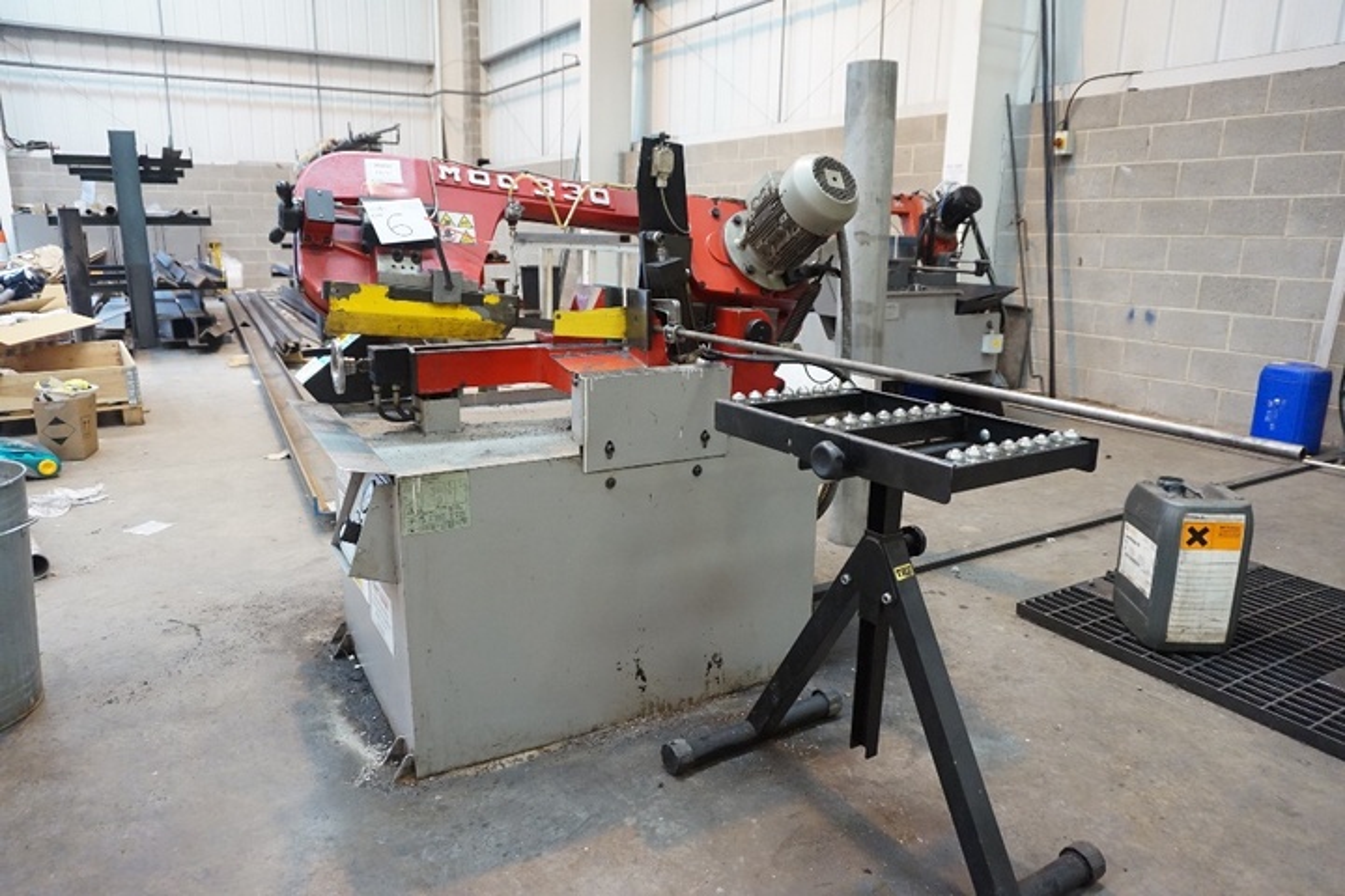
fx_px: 897
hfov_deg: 73.7
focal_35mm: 24
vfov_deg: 53.1
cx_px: 672
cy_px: 448
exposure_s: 1/160
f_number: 3.5
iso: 2500
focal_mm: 16
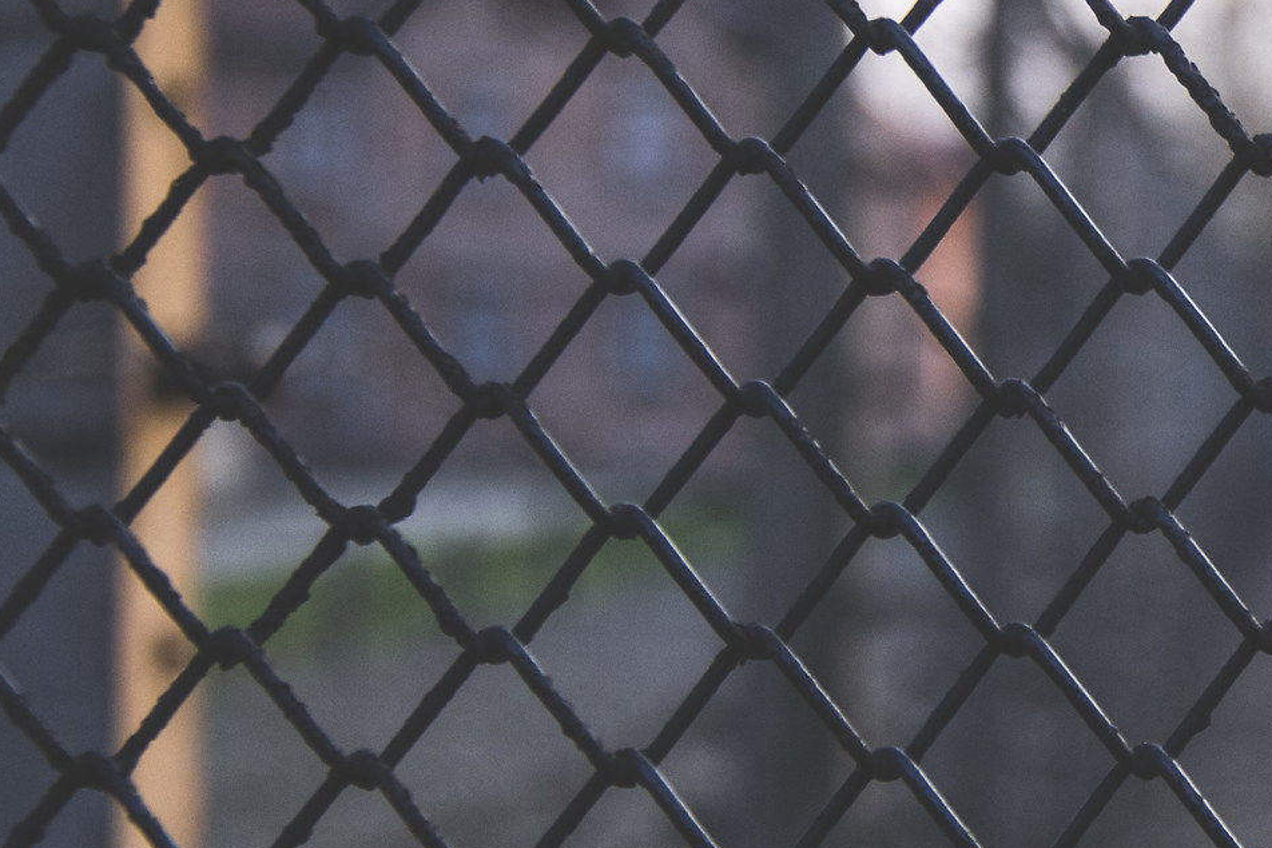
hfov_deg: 10.7
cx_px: 1514
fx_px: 6679
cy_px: 397
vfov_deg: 7.3
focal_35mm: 189
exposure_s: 1/250
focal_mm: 50
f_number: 5
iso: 400
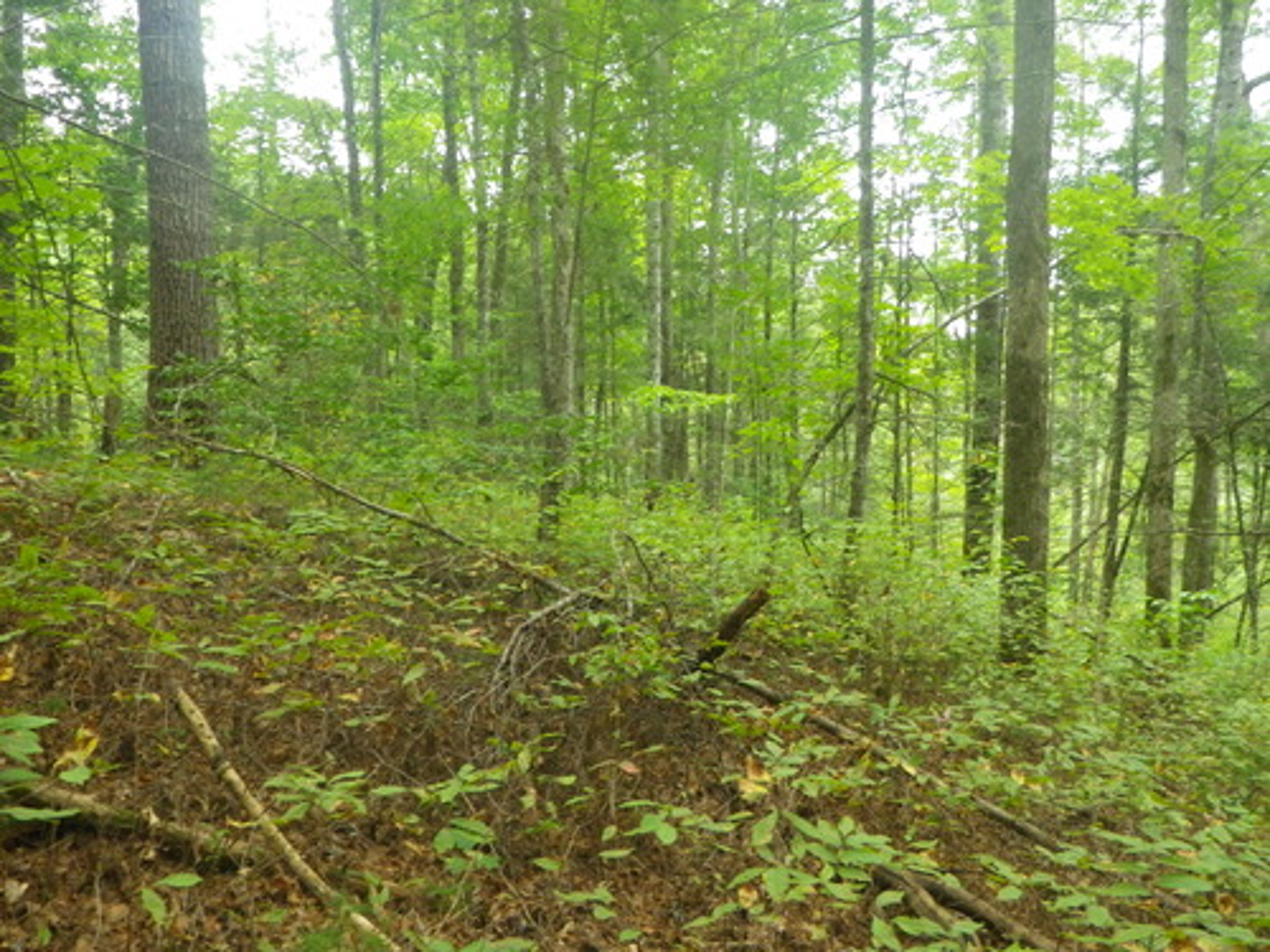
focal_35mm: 28
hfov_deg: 63.4
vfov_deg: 49.7
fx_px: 1027
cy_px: 476
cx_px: 635
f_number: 3.5
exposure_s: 1/50
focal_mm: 5
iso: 200
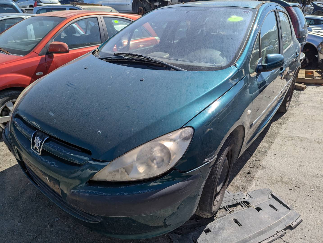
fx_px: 224
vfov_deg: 56.9
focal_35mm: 24
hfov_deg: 71.5
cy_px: 122
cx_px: 162
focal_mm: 6.81
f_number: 1.85
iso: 47
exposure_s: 1/2096
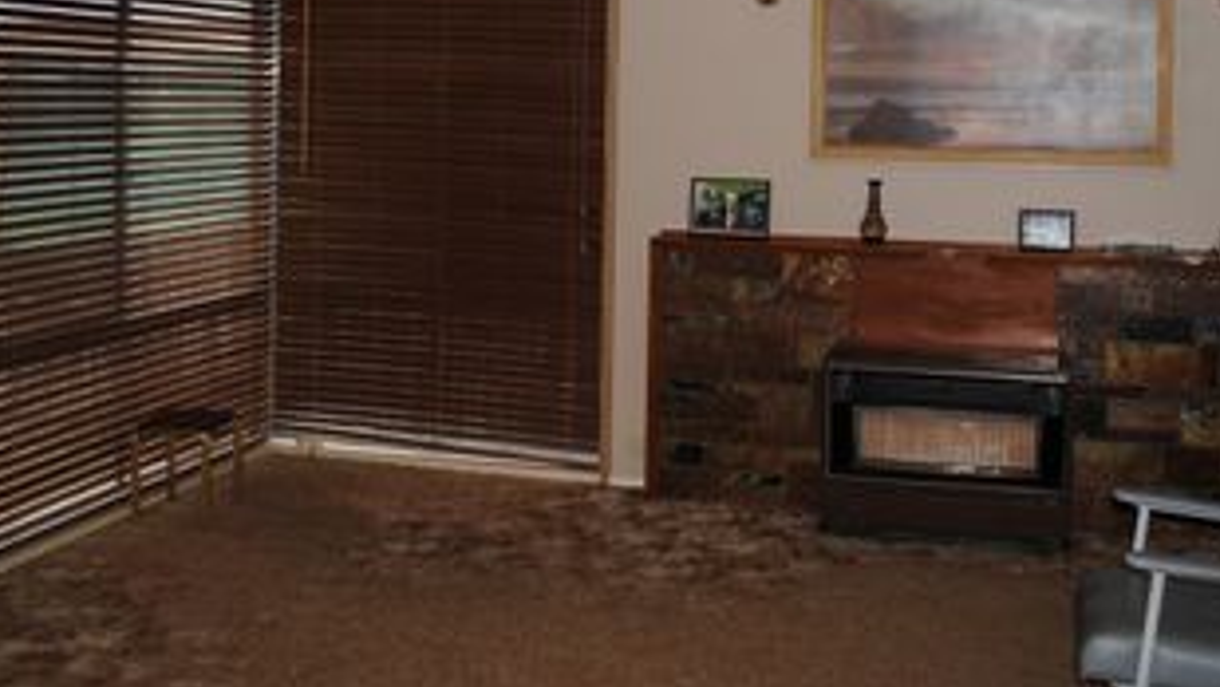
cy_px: 113
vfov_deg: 27.1
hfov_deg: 47.1
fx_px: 1391
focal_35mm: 43
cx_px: 719
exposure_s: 1/60
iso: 200
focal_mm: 18
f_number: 3.5
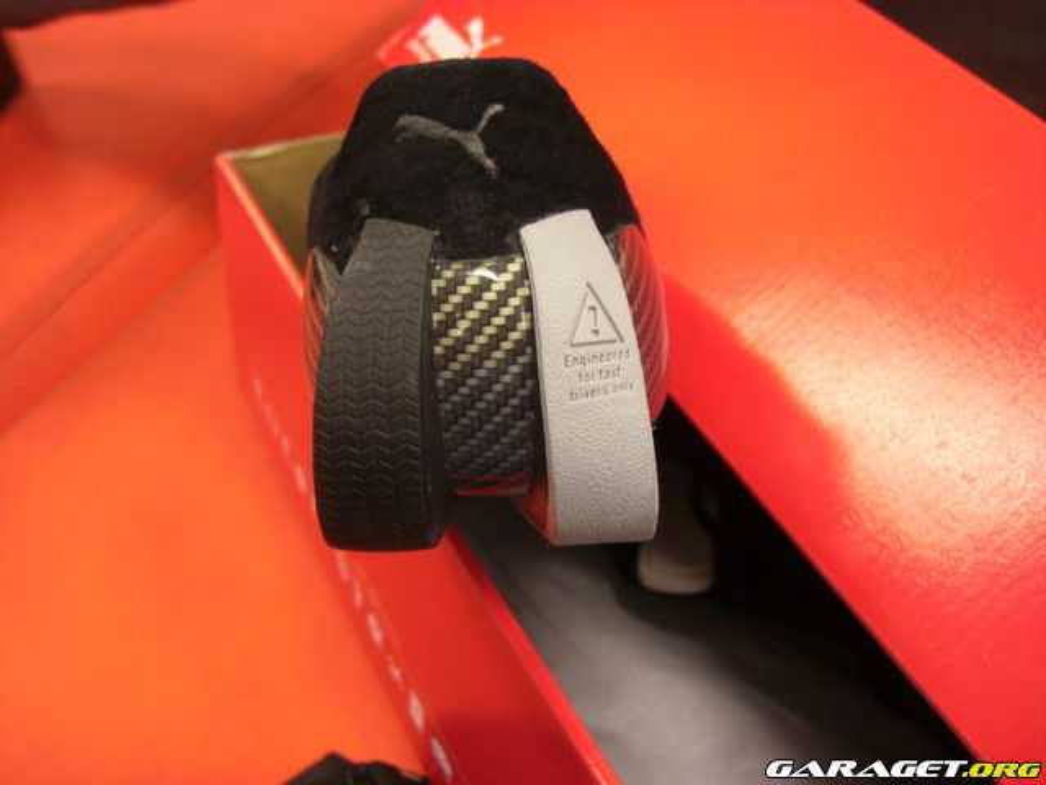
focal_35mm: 38
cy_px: 392
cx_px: 523
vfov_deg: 37.7
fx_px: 1148
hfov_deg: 49.0
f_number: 2.8
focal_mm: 7.9
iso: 400
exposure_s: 1/60
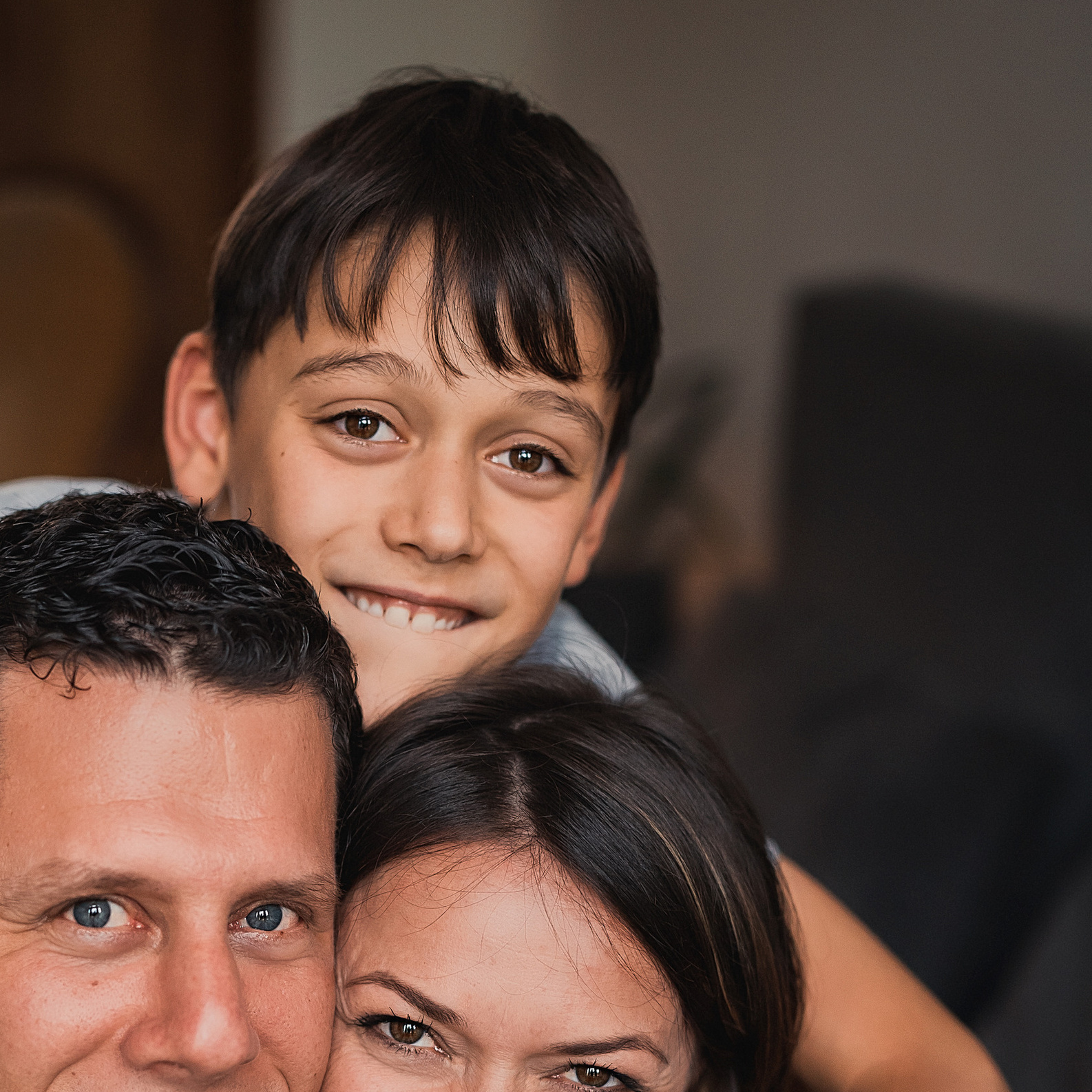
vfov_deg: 23.6
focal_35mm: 72
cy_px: 907
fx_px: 2570
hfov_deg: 23.7
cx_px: 242
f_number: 1.4
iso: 400
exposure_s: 1/1000
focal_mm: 35
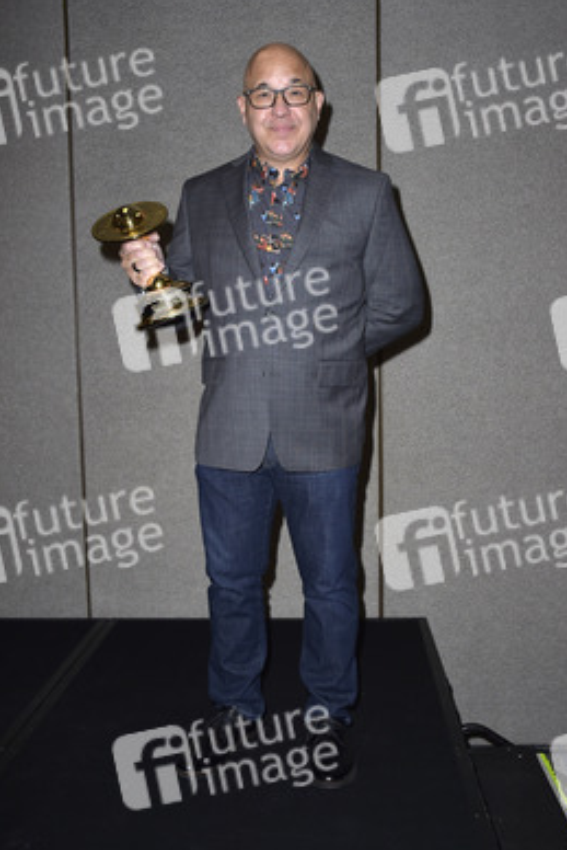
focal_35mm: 33
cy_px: 429
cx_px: 290
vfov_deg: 57.2
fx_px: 779
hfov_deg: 40.0
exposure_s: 1/250
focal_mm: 32
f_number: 6.3
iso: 500
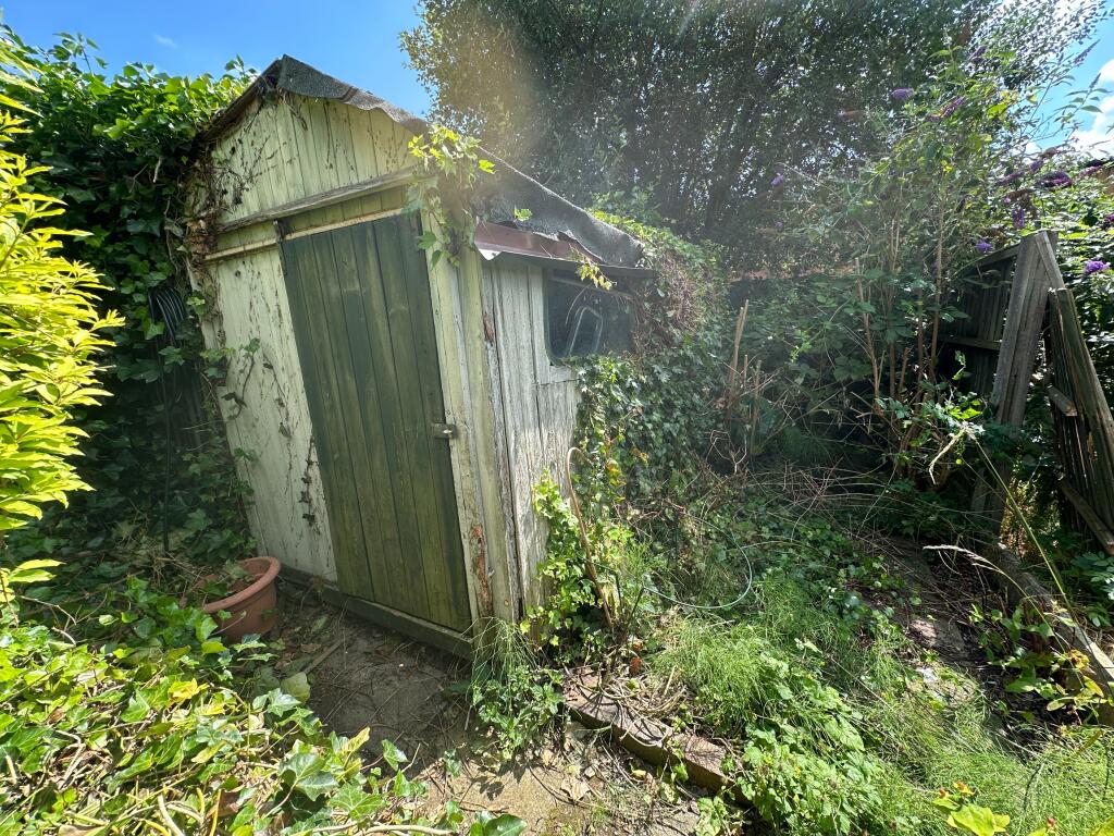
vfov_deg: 85.7
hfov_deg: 102.1
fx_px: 451
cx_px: 557
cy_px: 418
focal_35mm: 14
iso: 40
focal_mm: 2.22
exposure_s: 1/397
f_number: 2.2
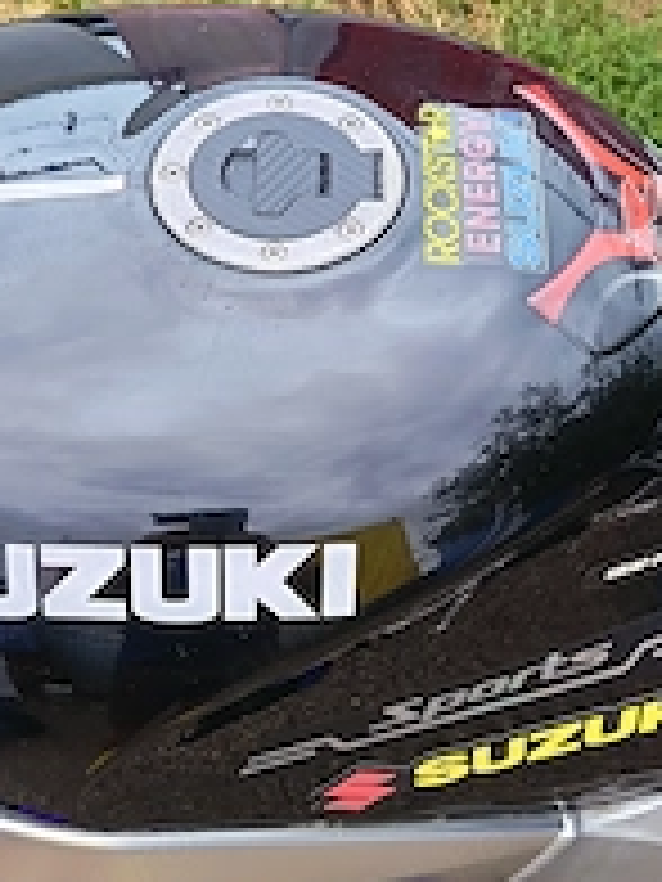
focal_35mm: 49
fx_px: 1249
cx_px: 207
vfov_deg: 37.9
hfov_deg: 29.4
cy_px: 662
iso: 527
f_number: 1.75
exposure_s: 1/120
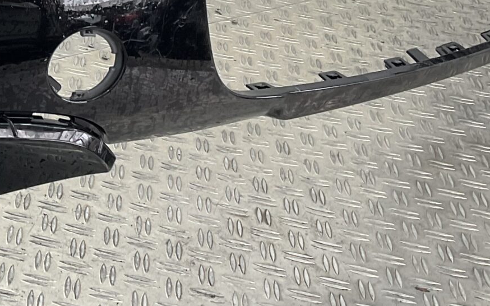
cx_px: -53
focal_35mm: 90
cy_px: -30
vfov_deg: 14.2
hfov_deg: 21.8
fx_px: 1202
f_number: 1.8
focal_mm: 3
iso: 25
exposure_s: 1/120
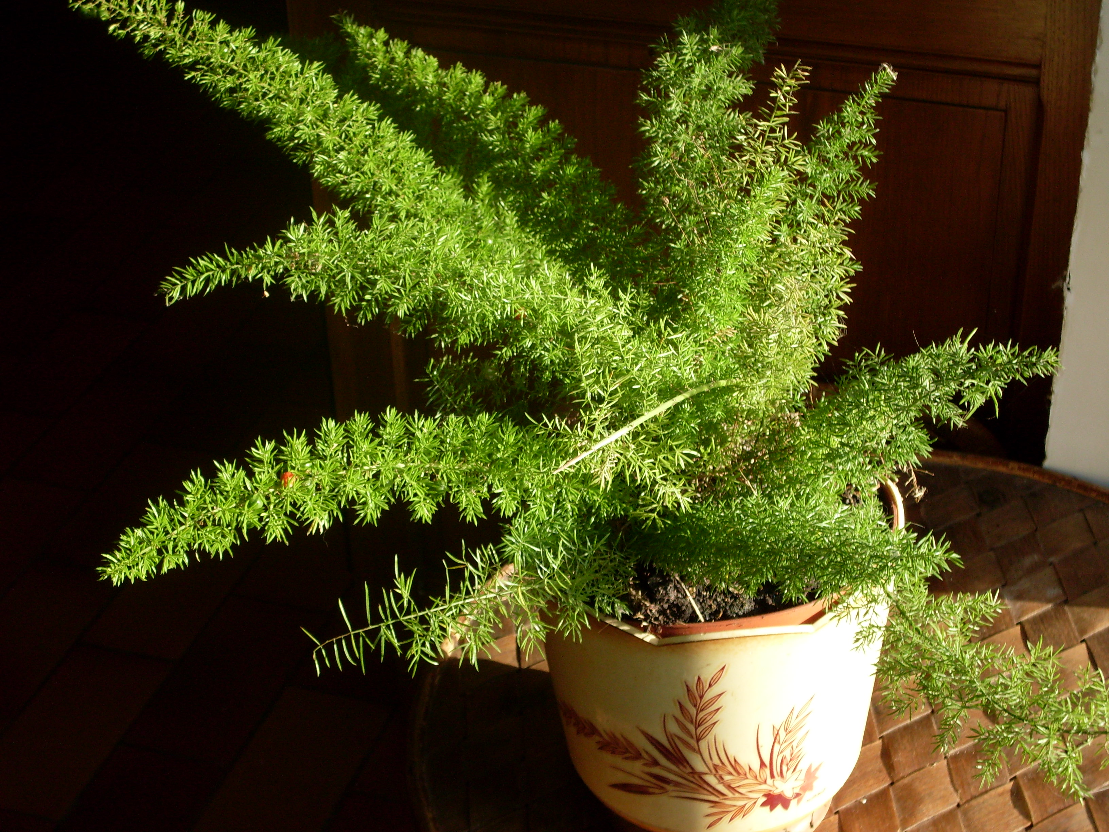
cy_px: 416
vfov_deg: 20.7
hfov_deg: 27.4
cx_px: 554
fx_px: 2275
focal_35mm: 71
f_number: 3.7
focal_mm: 11.7
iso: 80
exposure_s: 1/125
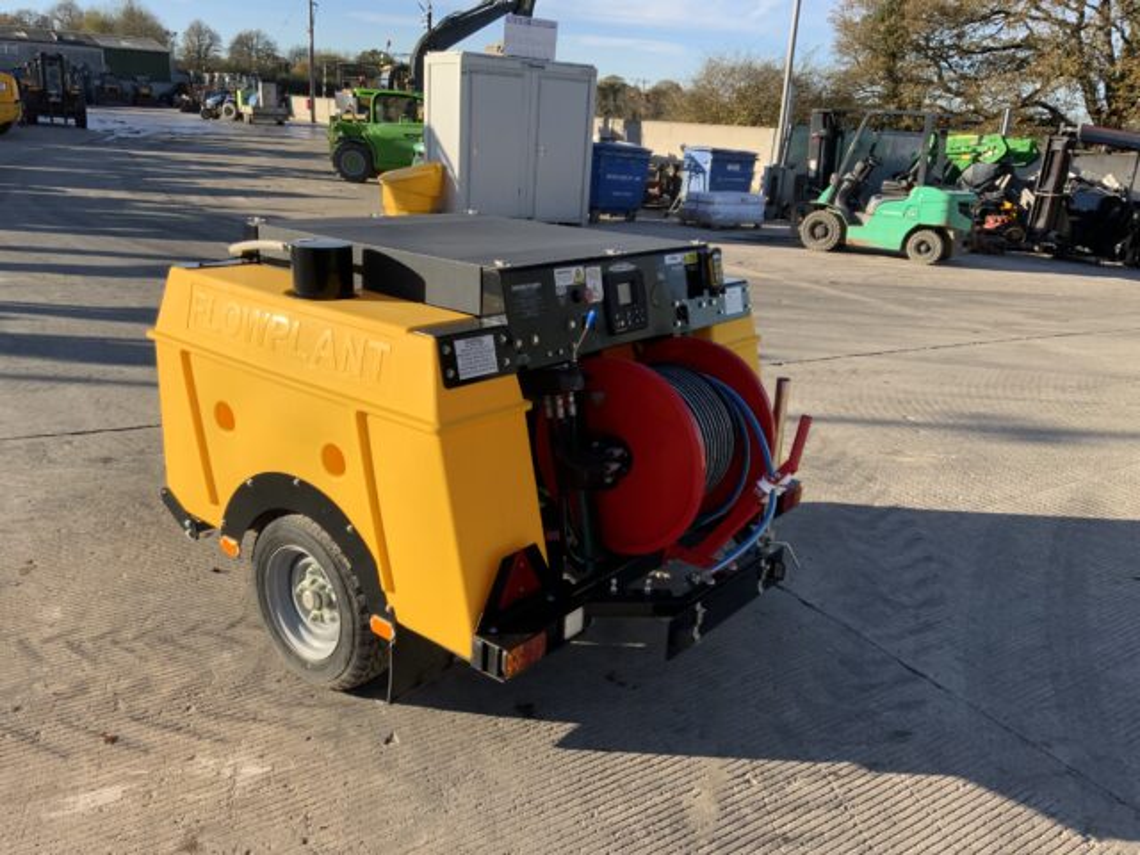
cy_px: 428
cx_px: 570
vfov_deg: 48.2
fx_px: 955
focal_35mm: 29
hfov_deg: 61.7
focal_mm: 3
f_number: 1.8
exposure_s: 1/1144
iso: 16
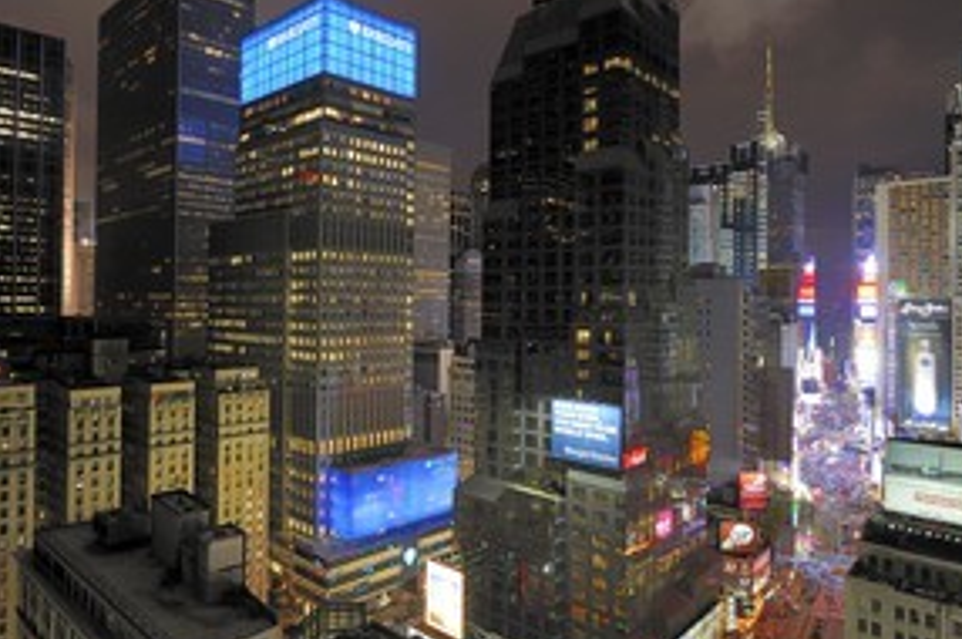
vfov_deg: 51.1
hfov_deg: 70.6
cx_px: 373
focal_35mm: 25
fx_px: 667
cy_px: 293
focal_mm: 17
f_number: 7.1
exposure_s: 1/2
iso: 200
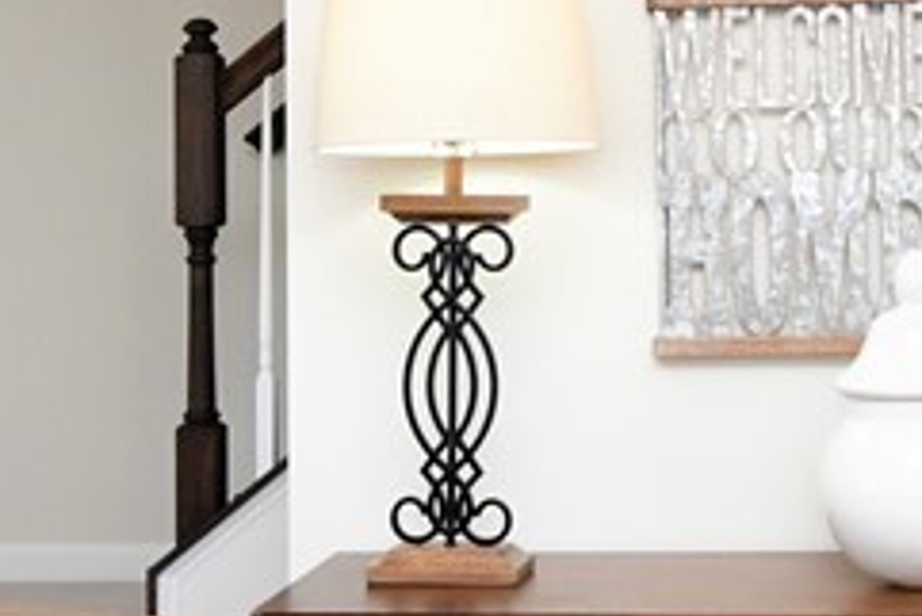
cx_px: 658
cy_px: 55
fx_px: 1845
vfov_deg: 18.6
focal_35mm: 72
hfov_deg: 27.8
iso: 1600
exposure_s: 1/80
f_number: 8
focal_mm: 11
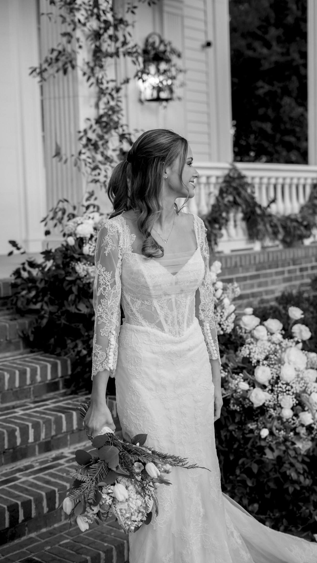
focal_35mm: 53
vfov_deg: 39.2
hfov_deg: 22.6
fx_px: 792
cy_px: 280
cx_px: 170
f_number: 2.8
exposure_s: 1/320
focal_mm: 50
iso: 800
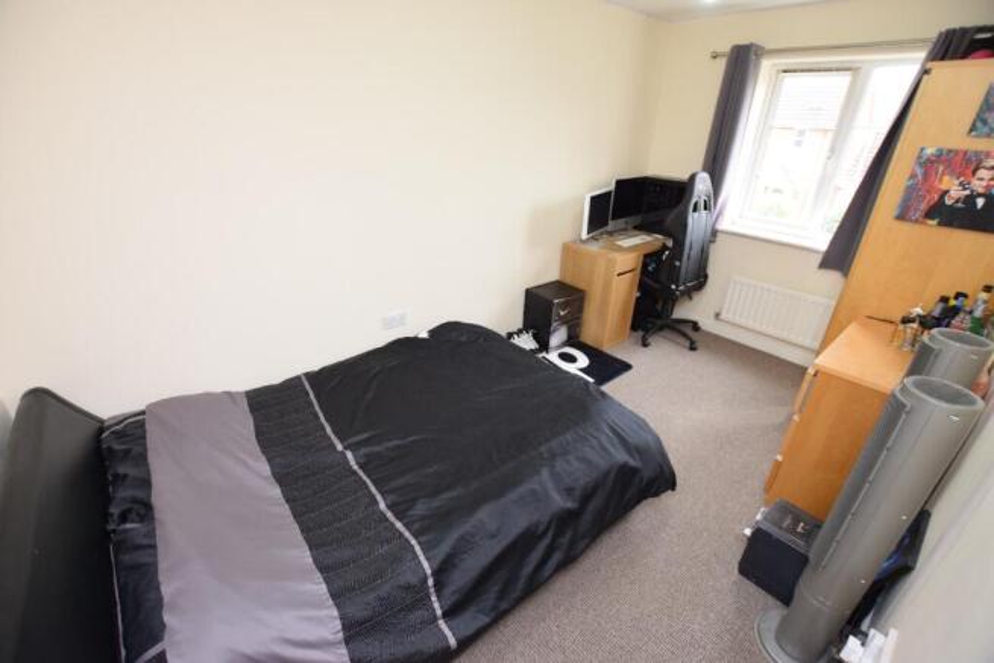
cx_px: 497
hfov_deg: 100.4
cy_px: 332
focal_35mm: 15
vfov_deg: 77.4
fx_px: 414
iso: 800
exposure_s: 1/60
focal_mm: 10
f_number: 3.5
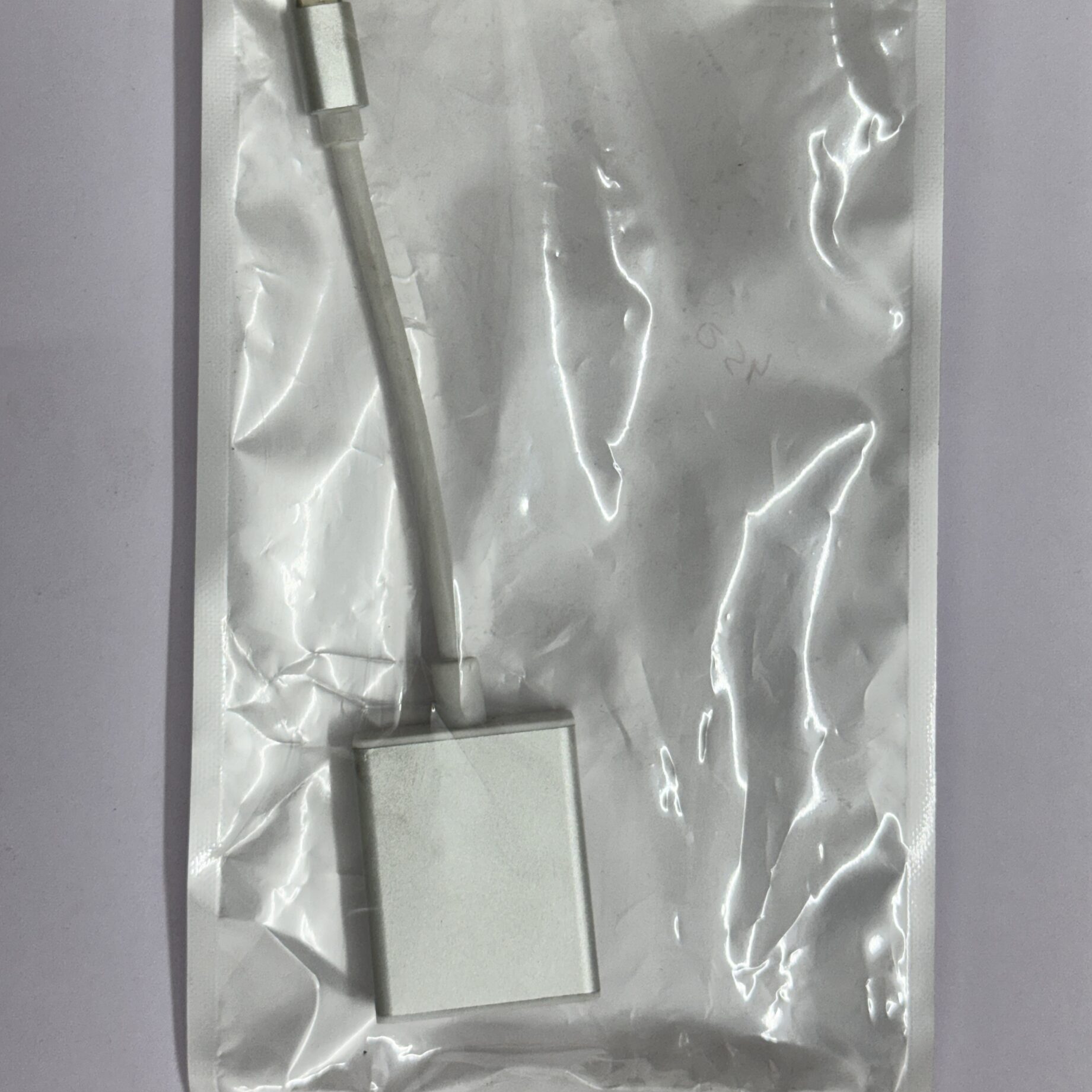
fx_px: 2106
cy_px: 370
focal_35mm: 59
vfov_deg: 28.9
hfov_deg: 29.1
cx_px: 560
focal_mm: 6.76
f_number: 1.78
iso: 50
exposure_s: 1/121
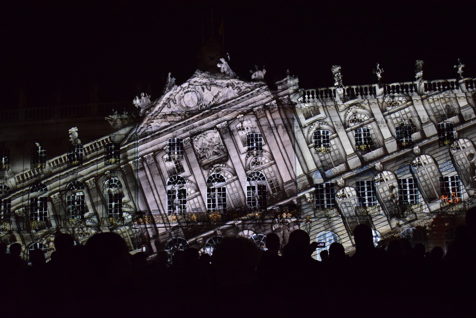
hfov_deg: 41.1
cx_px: 238
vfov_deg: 28.1
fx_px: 635
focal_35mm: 48
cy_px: 159
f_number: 4.5
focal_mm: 32
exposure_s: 1/20
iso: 6400
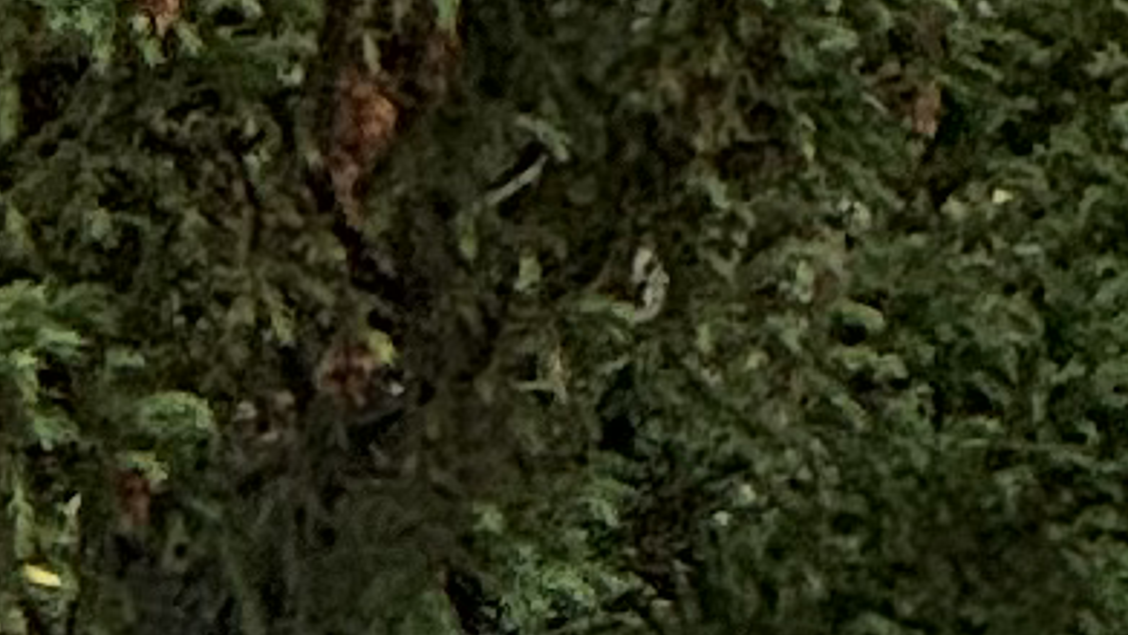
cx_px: -2643
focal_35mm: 864
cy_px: -4878
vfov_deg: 1.4
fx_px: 25844
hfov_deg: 2.5
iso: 25
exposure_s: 1/1179
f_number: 2.8
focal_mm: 9
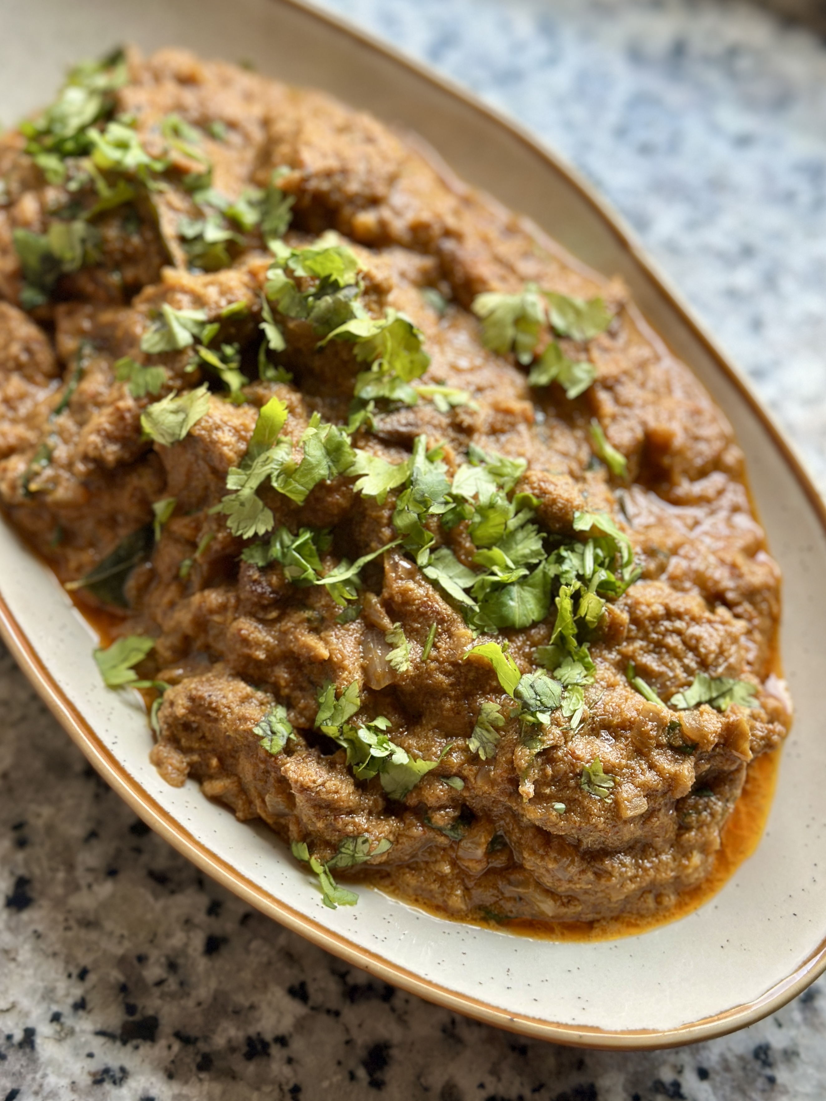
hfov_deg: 30.3
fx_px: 1527
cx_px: 413
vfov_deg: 39.7
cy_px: 550
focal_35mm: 48
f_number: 1.78
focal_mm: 6.86
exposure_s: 1/209
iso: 80
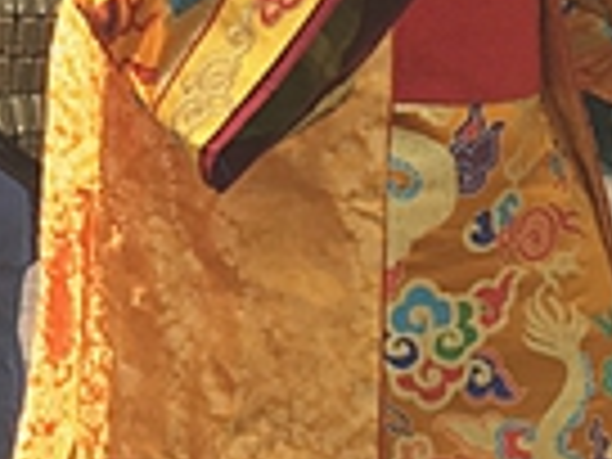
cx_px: -711
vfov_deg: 8.4
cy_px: -360
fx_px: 3006
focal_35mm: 170
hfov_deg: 10.4
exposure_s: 1/538
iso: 25
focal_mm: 4.15
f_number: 2.2
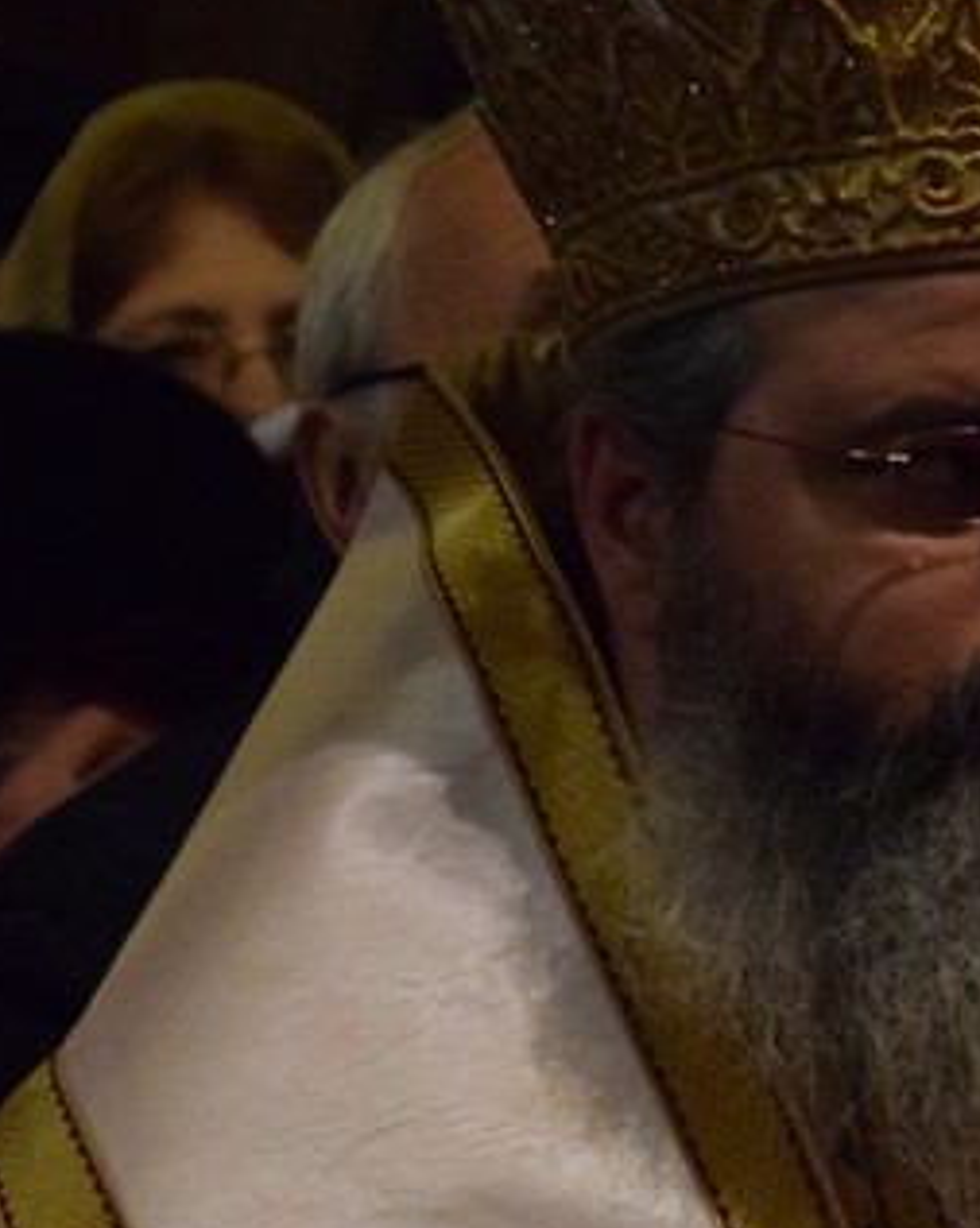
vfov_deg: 5.3
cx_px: 965
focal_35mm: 364
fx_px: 13216
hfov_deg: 4.2
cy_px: 715
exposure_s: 1/80
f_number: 5.3
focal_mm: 80
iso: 3200
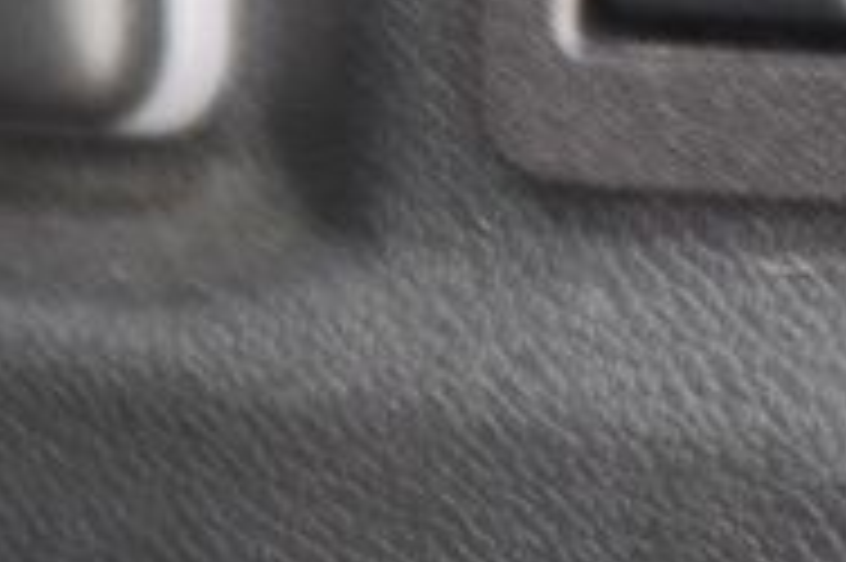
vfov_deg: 2.4
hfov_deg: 3.6
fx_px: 13453
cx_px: 1282
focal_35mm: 573
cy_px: -268
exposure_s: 1/3
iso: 1600
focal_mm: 70
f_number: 2.8
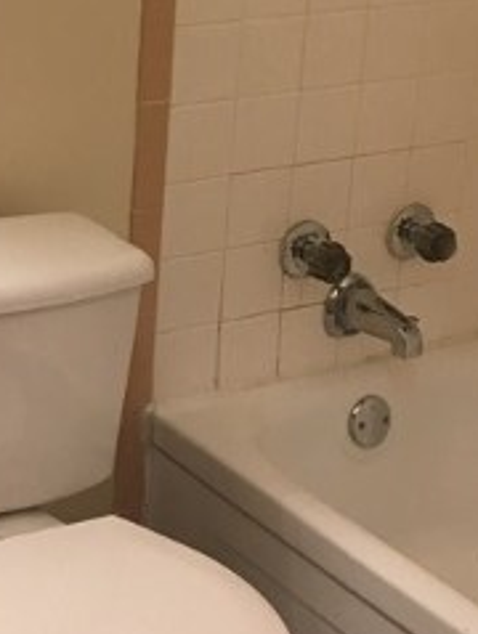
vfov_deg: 20.9
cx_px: 5
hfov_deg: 15.7
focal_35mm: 93
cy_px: 164
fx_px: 1708
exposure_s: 1/30
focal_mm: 4.15
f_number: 2.2
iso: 64
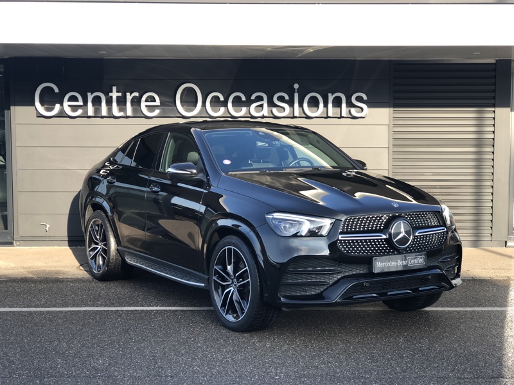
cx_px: 257
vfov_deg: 25.7
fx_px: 846
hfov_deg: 33.8
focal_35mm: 57
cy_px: 192
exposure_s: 1/120
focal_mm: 6.6
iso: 25
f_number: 2.8
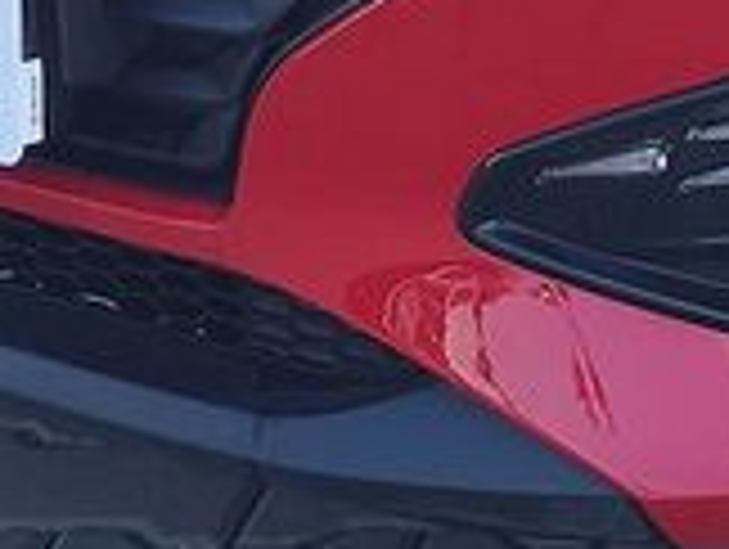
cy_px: -544
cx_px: 1512
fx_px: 3585
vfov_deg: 8.3
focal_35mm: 170
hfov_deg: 10.5
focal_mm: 7.01
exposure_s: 1/370
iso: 50
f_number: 1.69
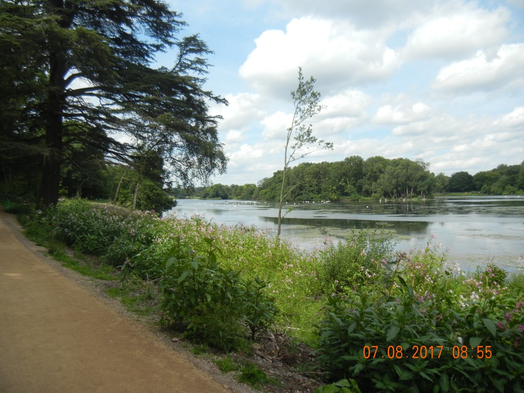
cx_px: 262
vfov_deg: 46.8
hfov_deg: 60.0
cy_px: 196
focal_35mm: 30
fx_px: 454
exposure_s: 1/286
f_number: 7
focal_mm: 5.4
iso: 160
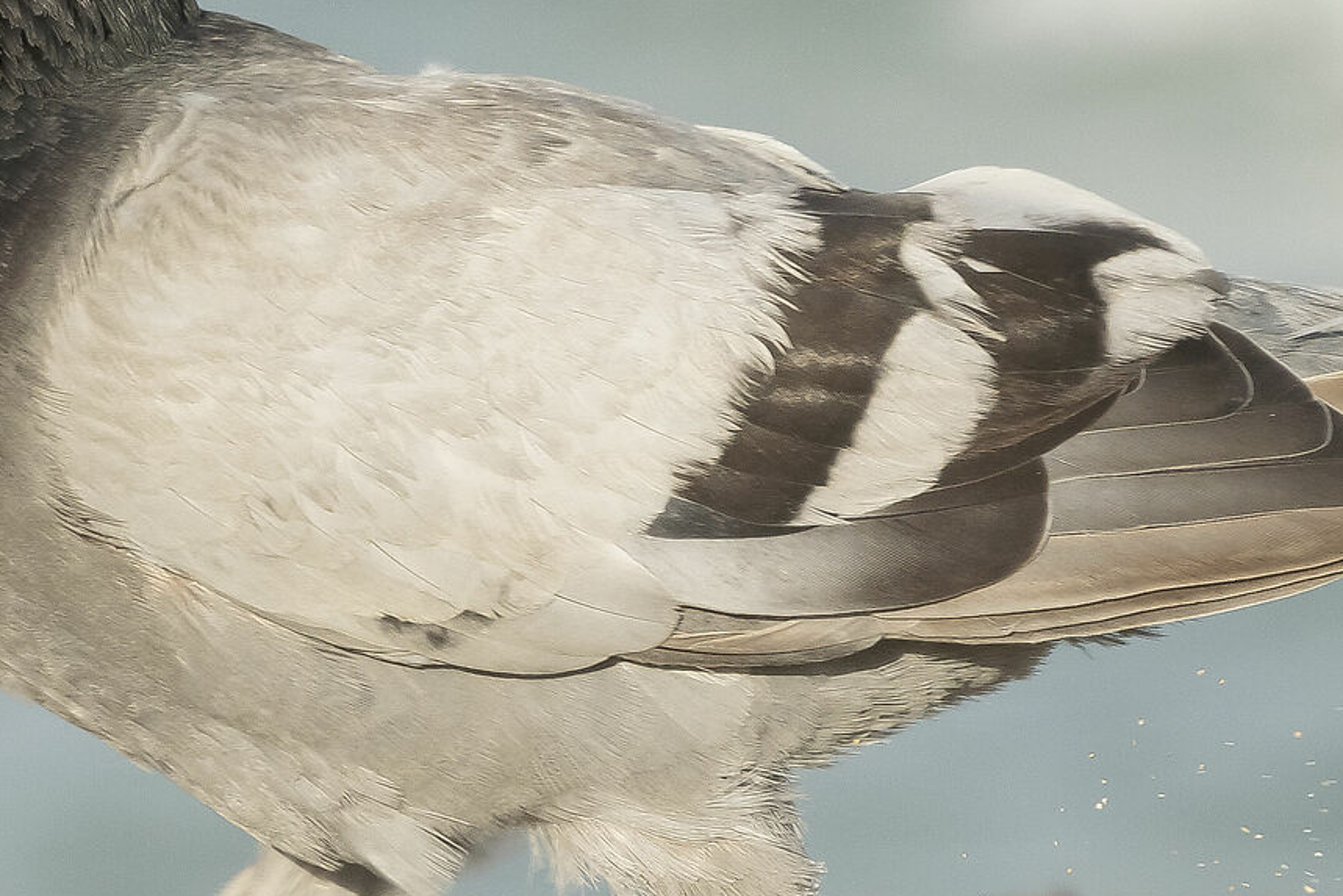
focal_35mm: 1257
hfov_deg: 1.6
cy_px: 352
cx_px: 564
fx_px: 46898
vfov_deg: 1.1
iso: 560
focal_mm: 300
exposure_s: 1/500
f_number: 11
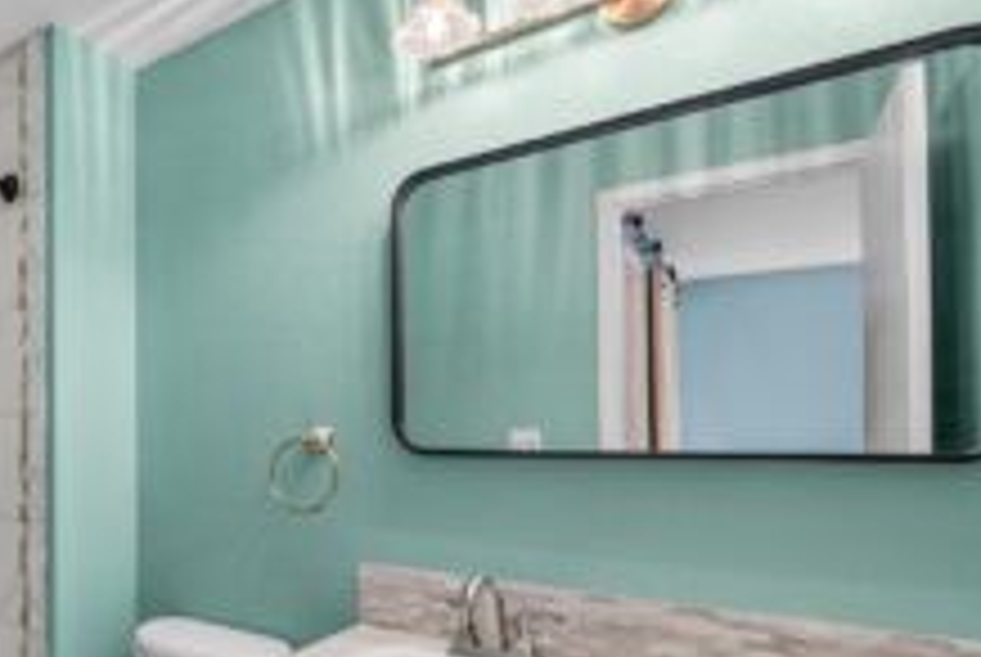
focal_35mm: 22
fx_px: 600
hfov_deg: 70.5
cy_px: 479
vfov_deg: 55.1
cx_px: 194
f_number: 7.1
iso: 500
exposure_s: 1/60
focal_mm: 12
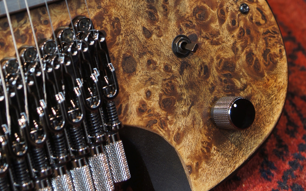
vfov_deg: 7.0
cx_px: 135
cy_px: -61
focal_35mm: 185
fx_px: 1543
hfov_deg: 11.3
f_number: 6.3
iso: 100
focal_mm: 70
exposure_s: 1/4
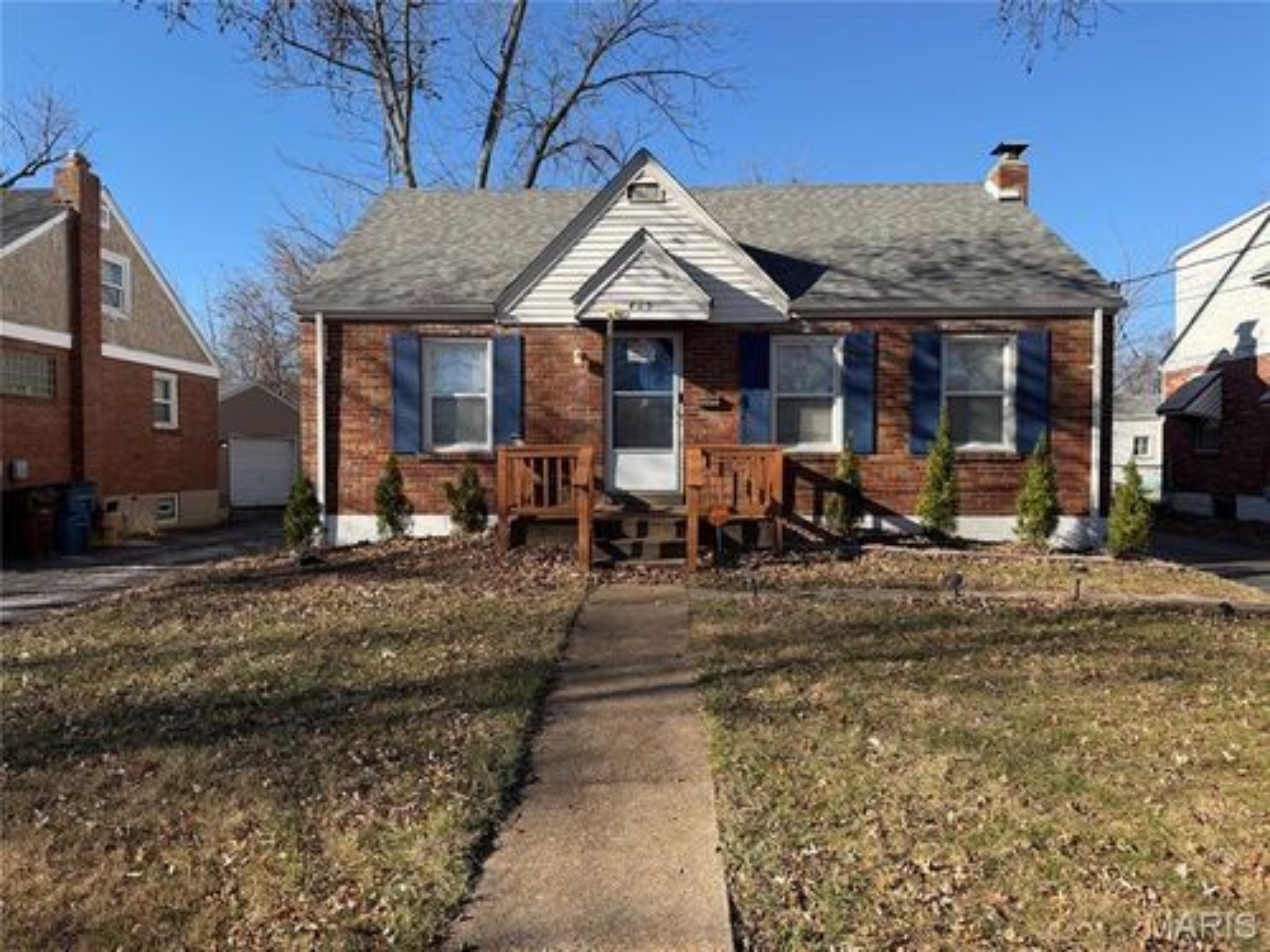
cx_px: 635
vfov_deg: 56.8
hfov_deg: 71.6
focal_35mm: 24
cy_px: 476
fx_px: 881
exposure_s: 1/3759
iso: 100
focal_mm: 6.76
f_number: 1.78
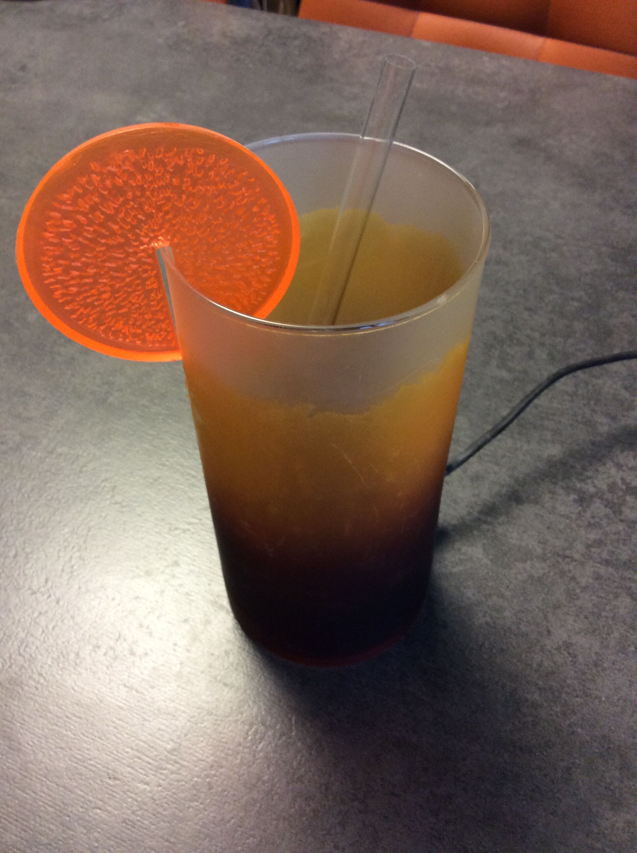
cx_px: 318
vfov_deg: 56.9
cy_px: 426
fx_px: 787
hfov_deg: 44.1
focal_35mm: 32
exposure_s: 1/25
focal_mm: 3.3
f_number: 2.4
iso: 100
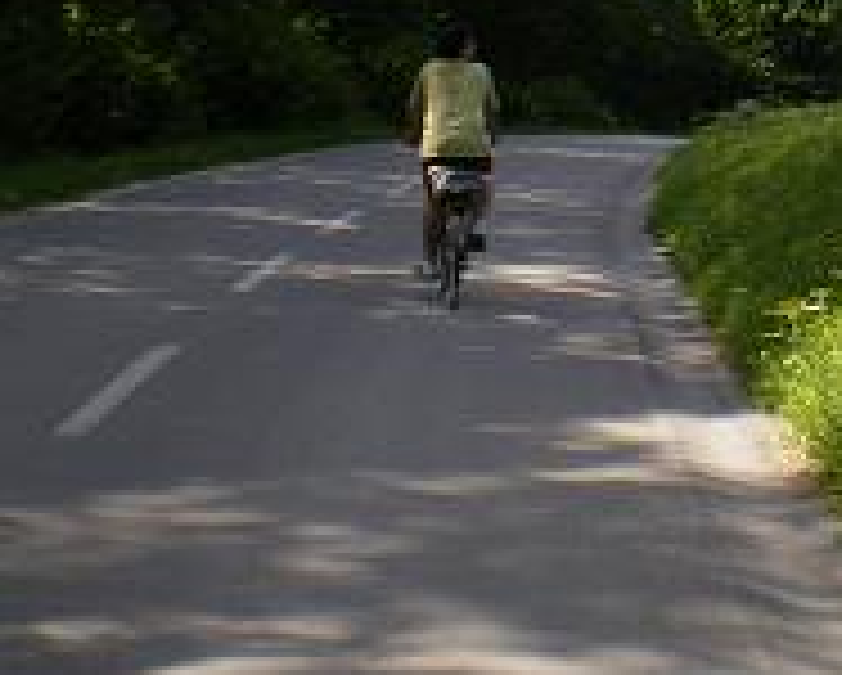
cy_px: -45
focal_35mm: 95
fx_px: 2370
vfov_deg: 15.8
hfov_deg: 19.5
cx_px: 856
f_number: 4.6
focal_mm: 6.3
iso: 64
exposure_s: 1/125
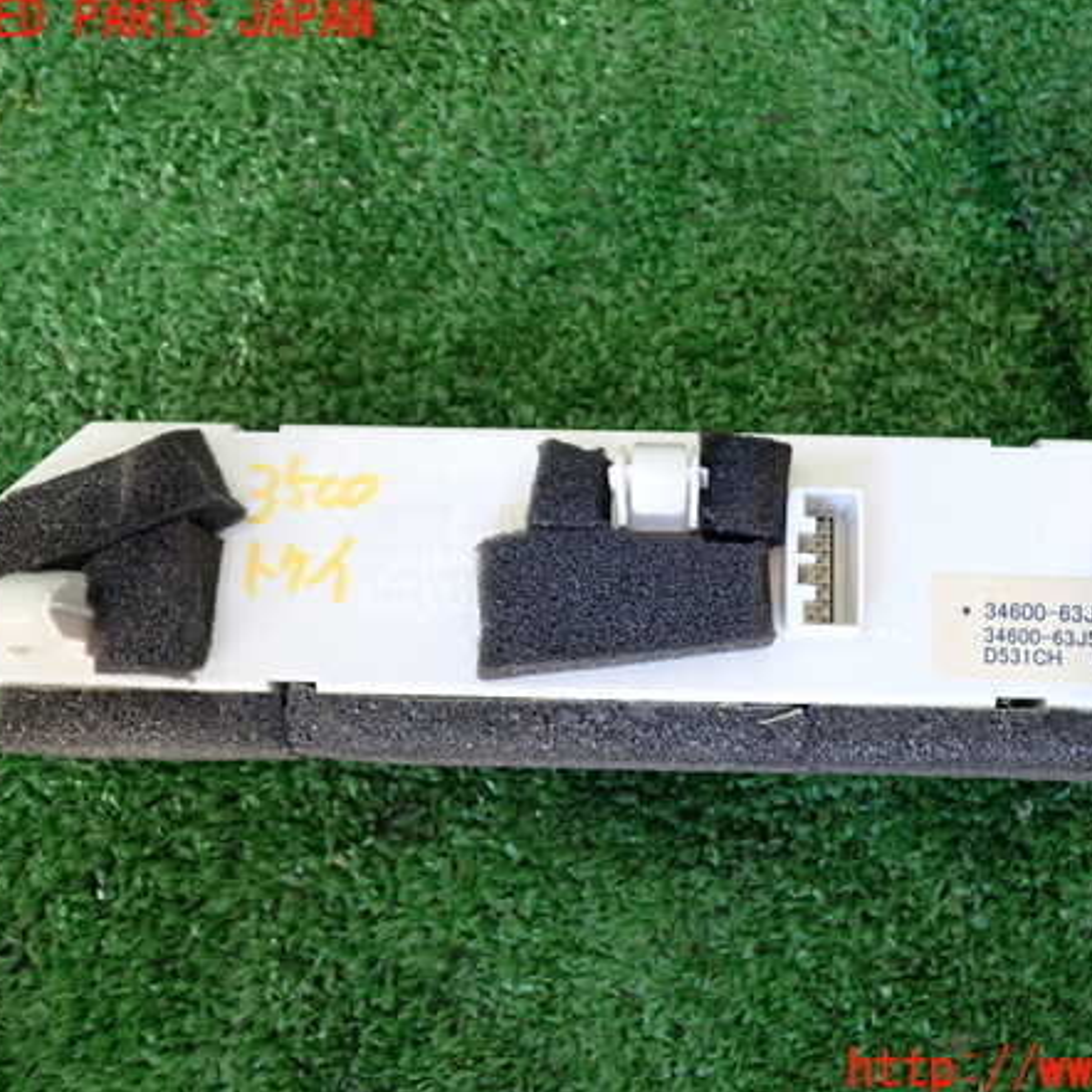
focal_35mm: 36
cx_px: 665
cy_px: 546
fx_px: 1285
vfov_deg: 46.0
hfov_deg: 45.8
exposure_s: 1/30
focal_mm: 5.4
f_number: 2.3
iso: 250
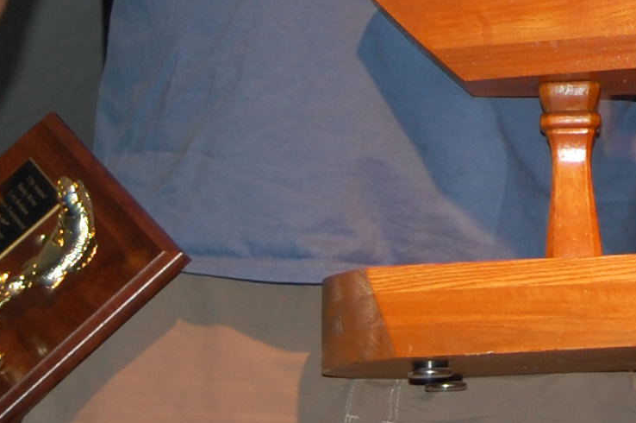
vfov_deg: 6.4
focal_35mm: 208
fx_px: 3670
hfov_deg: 9.8
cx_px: 745
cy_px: -340
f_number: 4.5
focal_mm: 34
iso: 400
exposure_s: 1/60
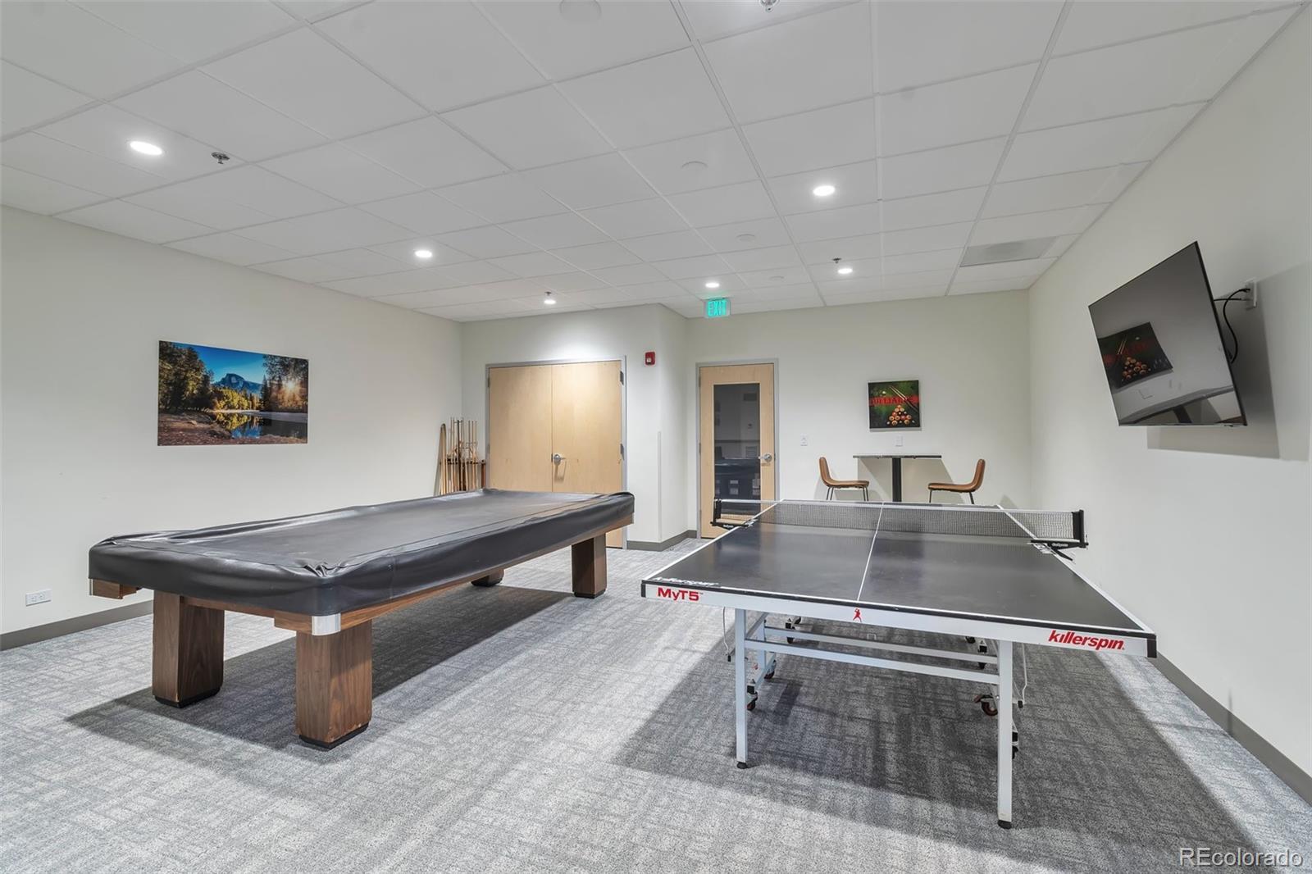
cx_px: 656
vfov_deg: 77.3
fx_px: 547
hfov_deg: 100.4
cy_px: 437
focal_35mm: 15
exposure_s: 1/1.25
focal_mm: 10
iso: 125
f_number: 9
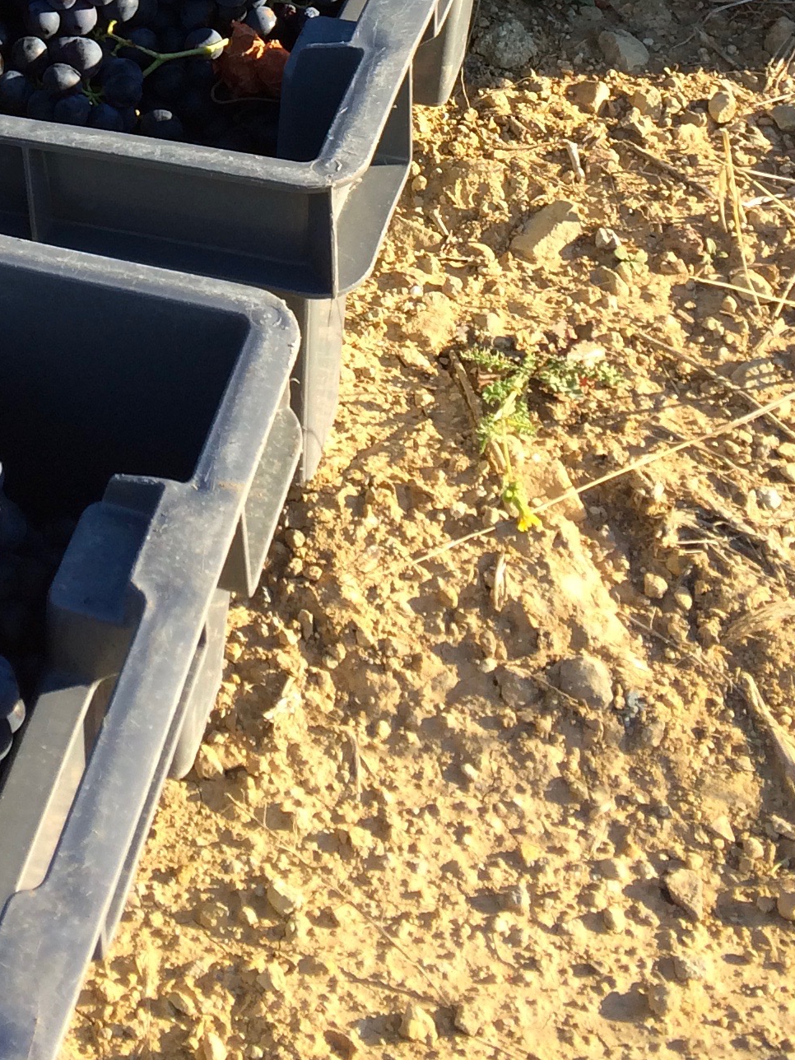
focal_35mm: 76
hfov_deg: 18.9
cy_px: -255
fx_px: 2327
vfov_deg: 23.2
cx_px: 30
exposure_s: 1/586
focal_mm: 4.12
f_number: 2.2
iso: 32
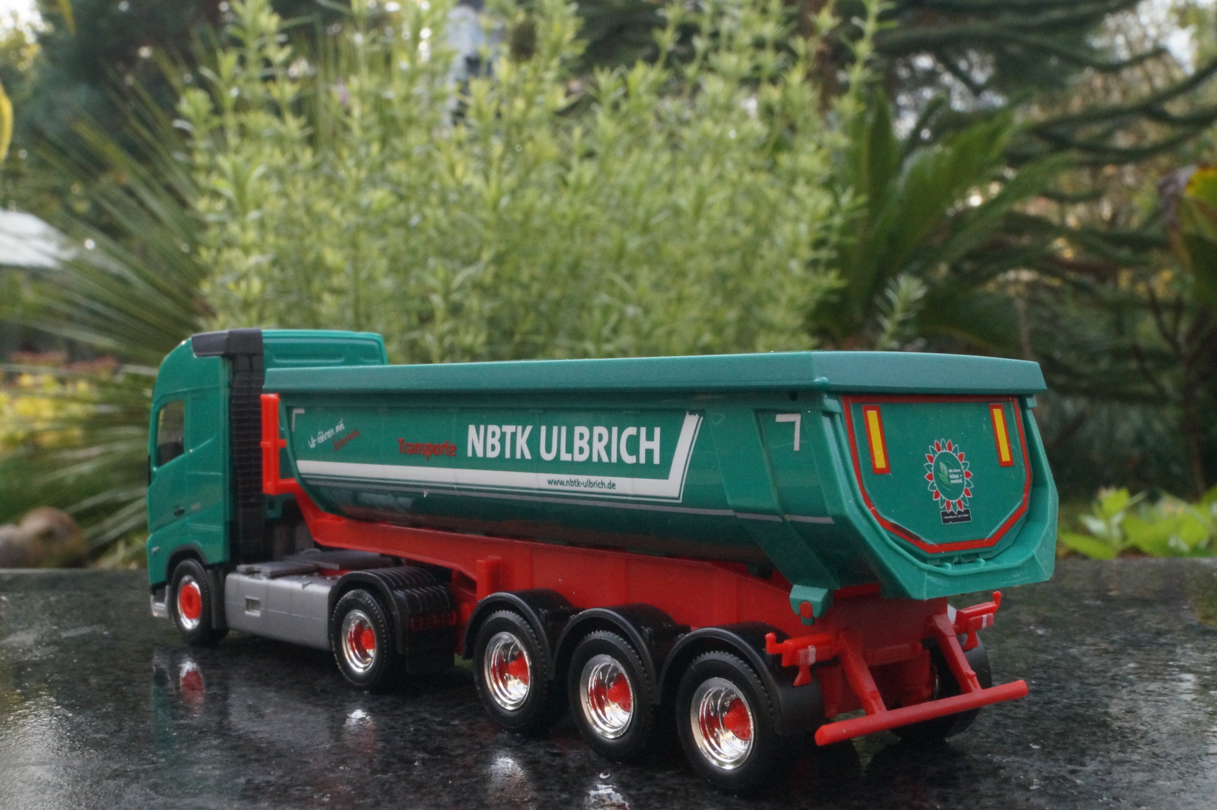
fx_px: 1520
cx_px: 608
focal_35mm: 45
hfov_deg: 43.6
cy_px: 405
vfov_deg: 29.8
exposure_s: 1/60
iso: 2500
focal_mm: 30
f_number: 25
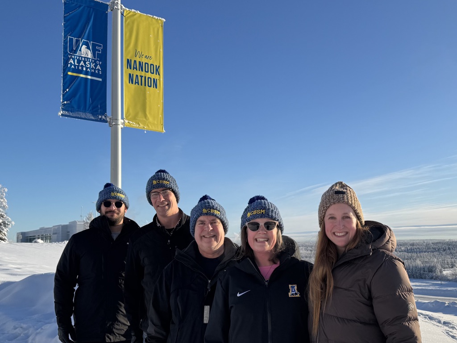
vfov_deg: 56.8
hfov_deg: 71.6
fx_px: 317
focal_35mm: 24
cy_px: 172
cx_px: 228
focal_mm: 6.76
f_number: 1.78
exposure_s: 1/5348
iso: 80
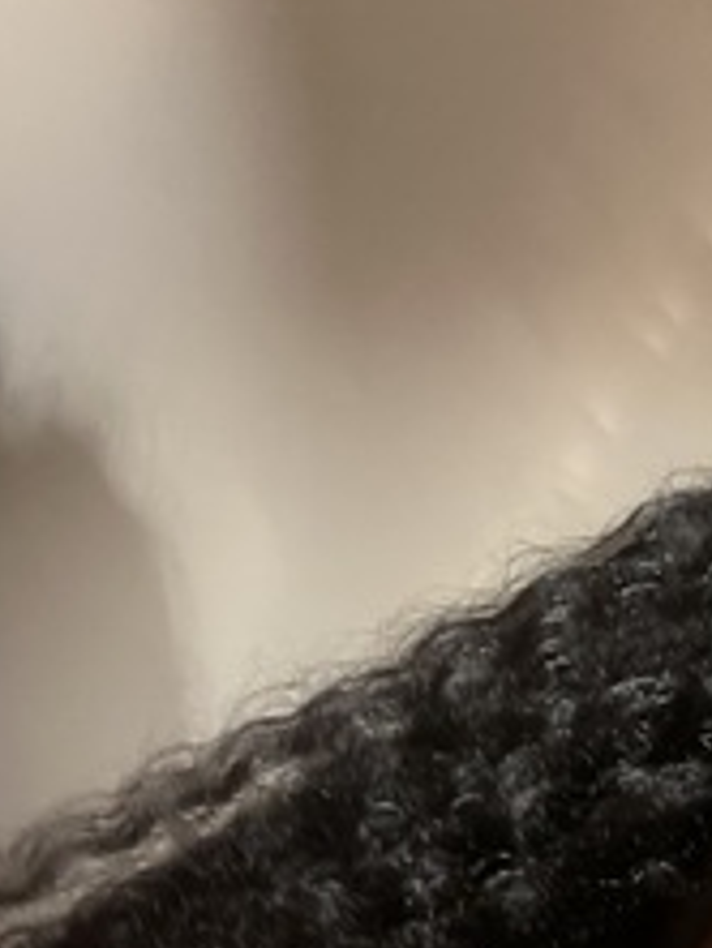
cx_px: 723
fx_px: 1425
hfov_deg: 26.5
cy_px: 1047
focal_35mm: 52
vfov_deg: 32.3
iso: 400
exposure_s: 1/40
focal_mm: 2.71
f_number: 2.2
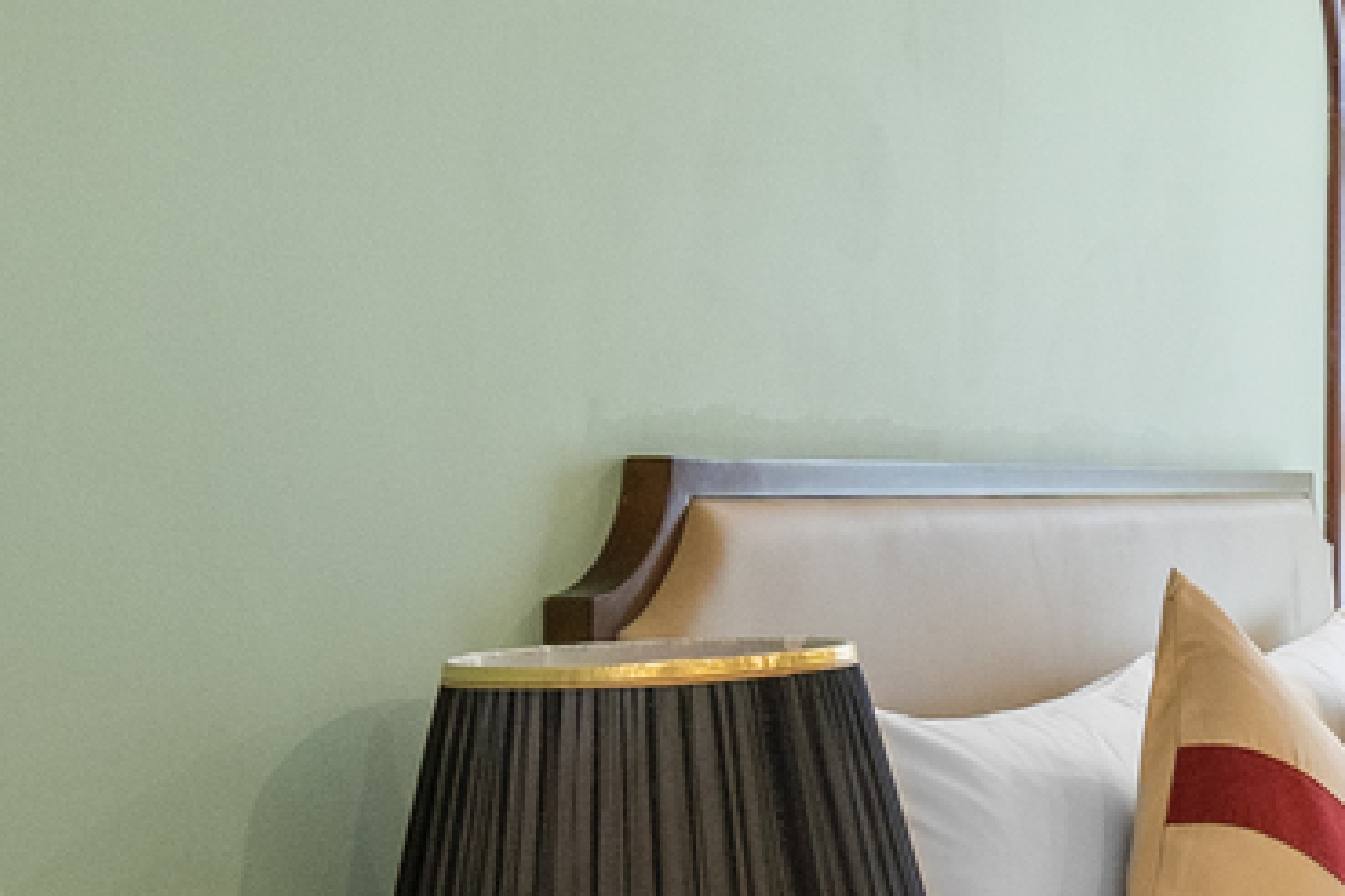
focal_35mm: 65
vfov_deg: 20.6
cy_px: 747
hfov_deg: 26.9
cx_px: 1673
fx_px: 2428
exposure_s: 1/100
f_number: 4
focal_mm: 16
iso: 1000
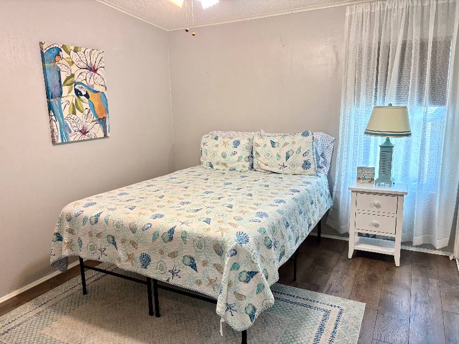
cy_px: 172
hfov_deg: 67.3
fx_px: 345
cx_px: 230
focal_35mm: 26
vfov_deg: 53.0
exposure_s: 1/60
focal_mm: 5.96
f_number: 1.6
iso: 125
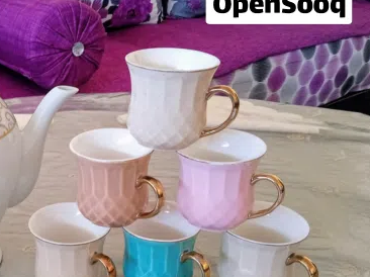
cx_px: 54
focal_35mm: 49
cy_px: 170
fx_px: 523
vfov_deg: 29.5
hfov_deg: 37.0
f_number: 2.2
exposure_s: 1/20
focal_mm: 3.43
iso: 775
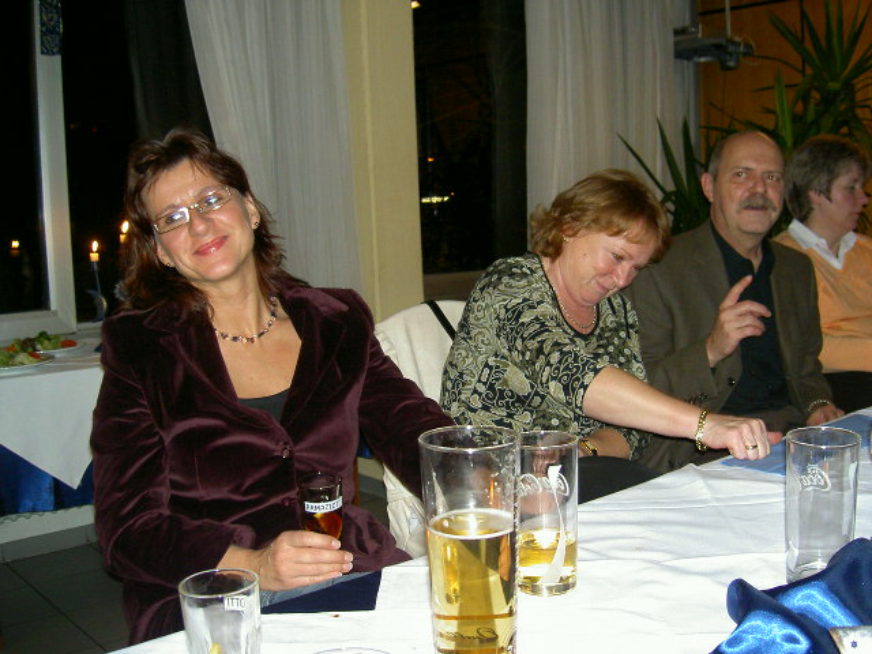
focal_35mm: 39
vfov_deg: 36.8
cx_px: 436
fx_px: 982
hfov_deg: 47.9
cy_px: 327
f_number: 2.8
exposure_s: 1/59.5
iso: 100
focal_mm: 8
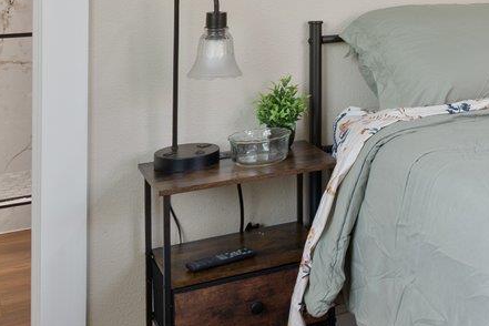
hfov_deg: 26.0
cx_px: 652
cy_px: -51
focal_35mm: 65
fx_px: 883
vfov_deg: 19.8
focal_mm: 14
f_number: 8
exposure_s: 1.3
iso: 100
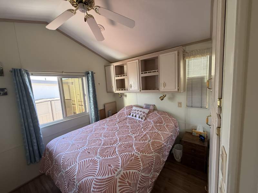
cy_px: 96
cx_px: 129
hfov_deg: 102.1
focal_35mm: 14
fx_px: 104
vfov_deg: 85.7
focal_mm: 2.22
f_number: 2.2
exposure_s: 1/99
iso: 160
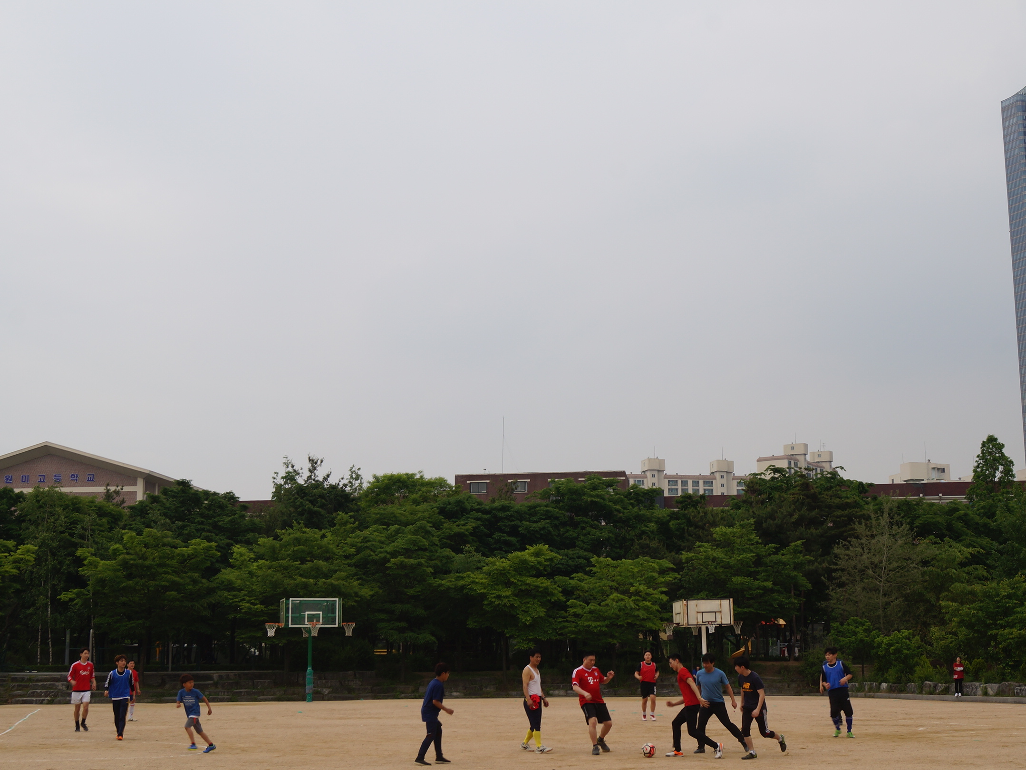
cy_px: 386
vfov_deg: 29.7
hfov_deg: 38.8
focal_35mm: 49
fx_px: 1452
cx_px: 574
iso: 100
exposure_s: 1/100
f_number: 10
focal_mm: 30
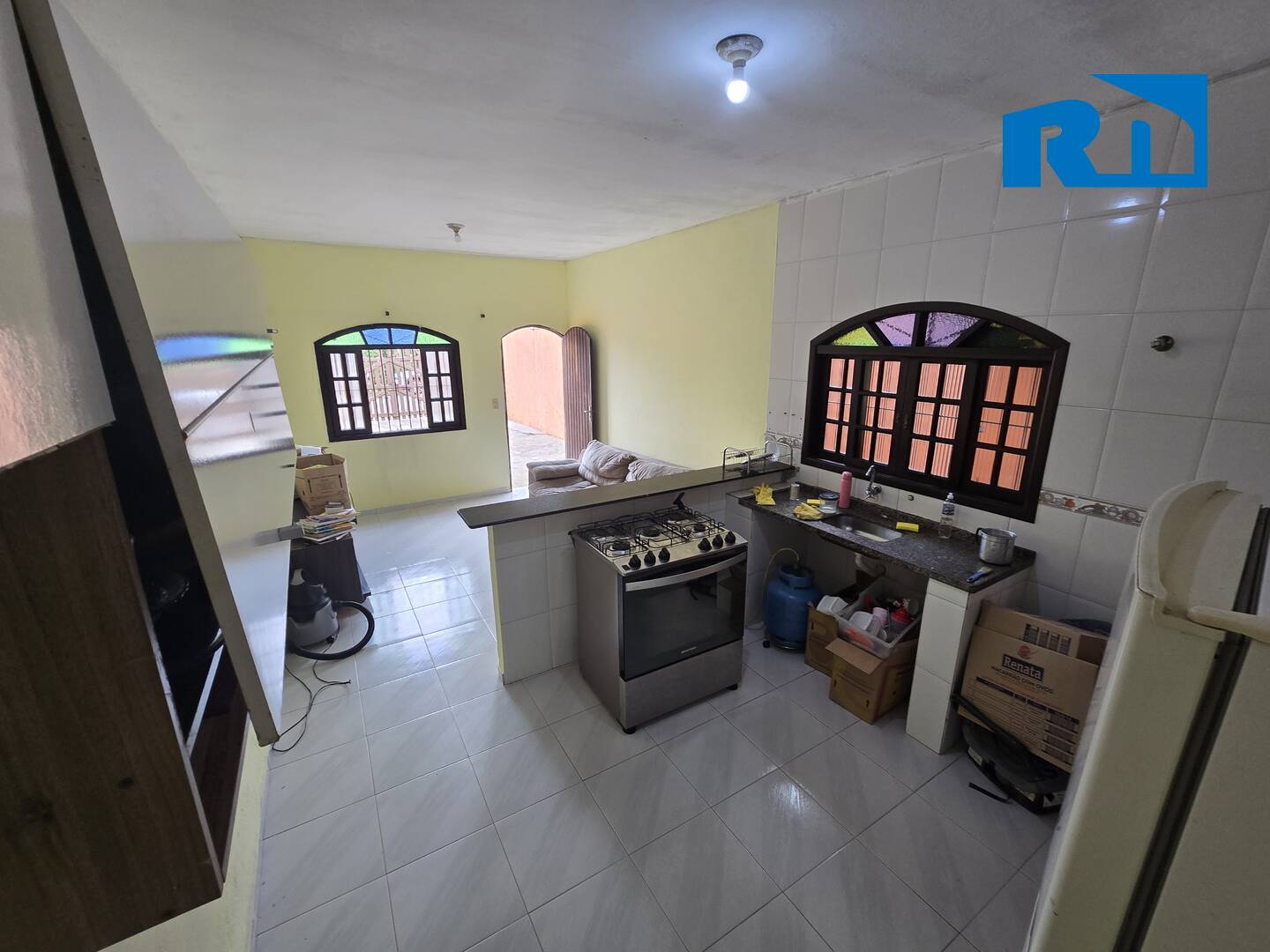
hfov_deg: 106.2
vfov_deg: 89.9
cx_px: 635
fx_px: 477
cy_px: 476
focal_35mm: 13
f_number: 2.2
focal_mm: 2.2
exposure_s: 1/60
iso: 80
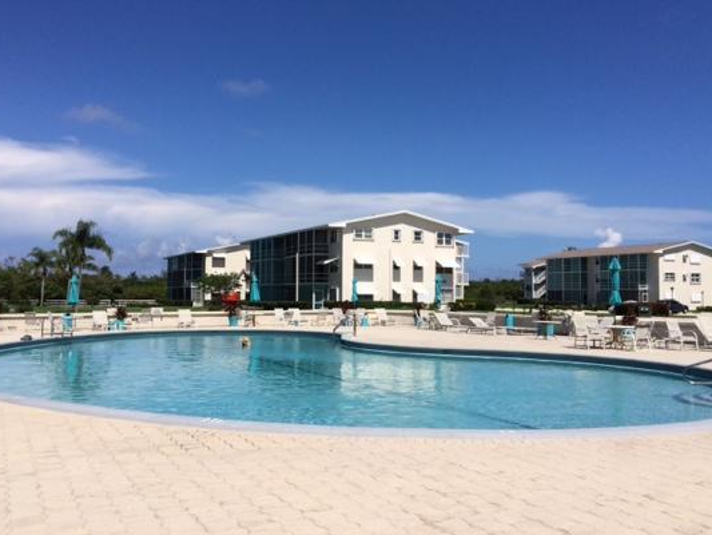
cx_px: 350
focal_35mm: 36
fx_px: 741
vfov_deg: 39.7
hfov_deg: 51.3
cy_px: 257
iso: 40
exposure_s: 1/4566
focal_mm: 4.12
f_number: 2.2
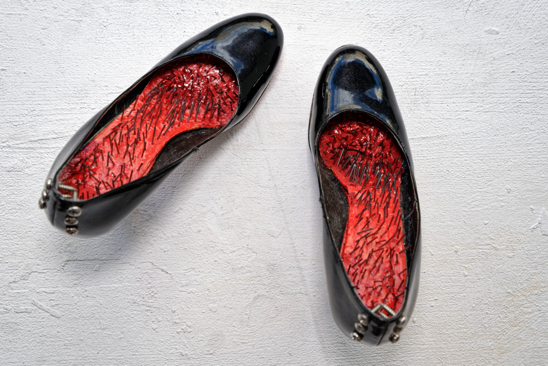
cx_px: 274
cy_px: 183
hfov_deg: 41.1
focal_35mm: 48
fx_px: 731
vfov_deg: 28.1
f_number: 8
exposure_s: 1/100
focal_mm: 48
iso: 400
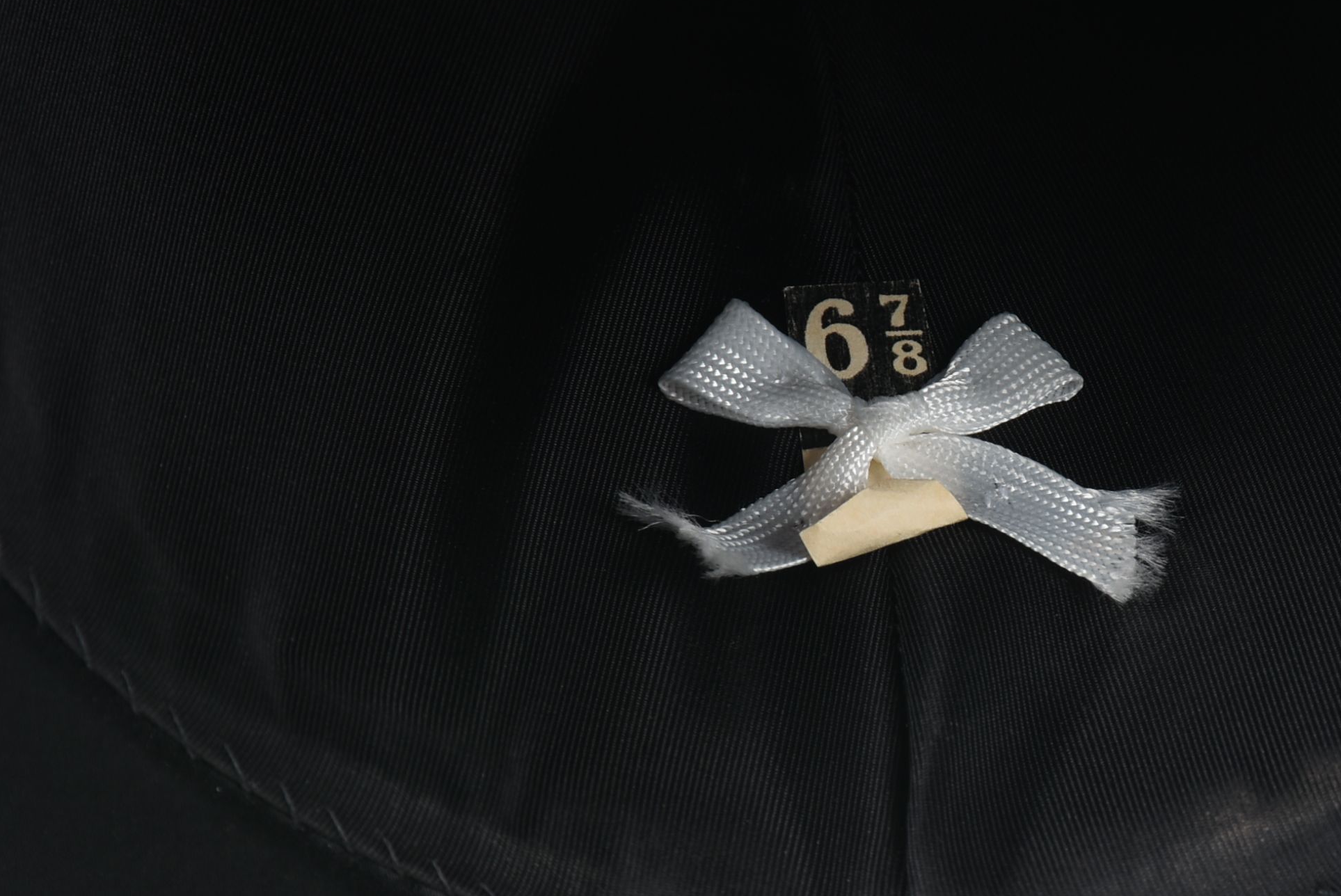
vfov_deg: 4.2
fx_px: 12152
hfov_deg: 6.3
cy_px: 529
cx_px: 1027
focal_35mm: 326
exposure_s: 1/125
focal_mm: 140
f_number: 16
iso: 200
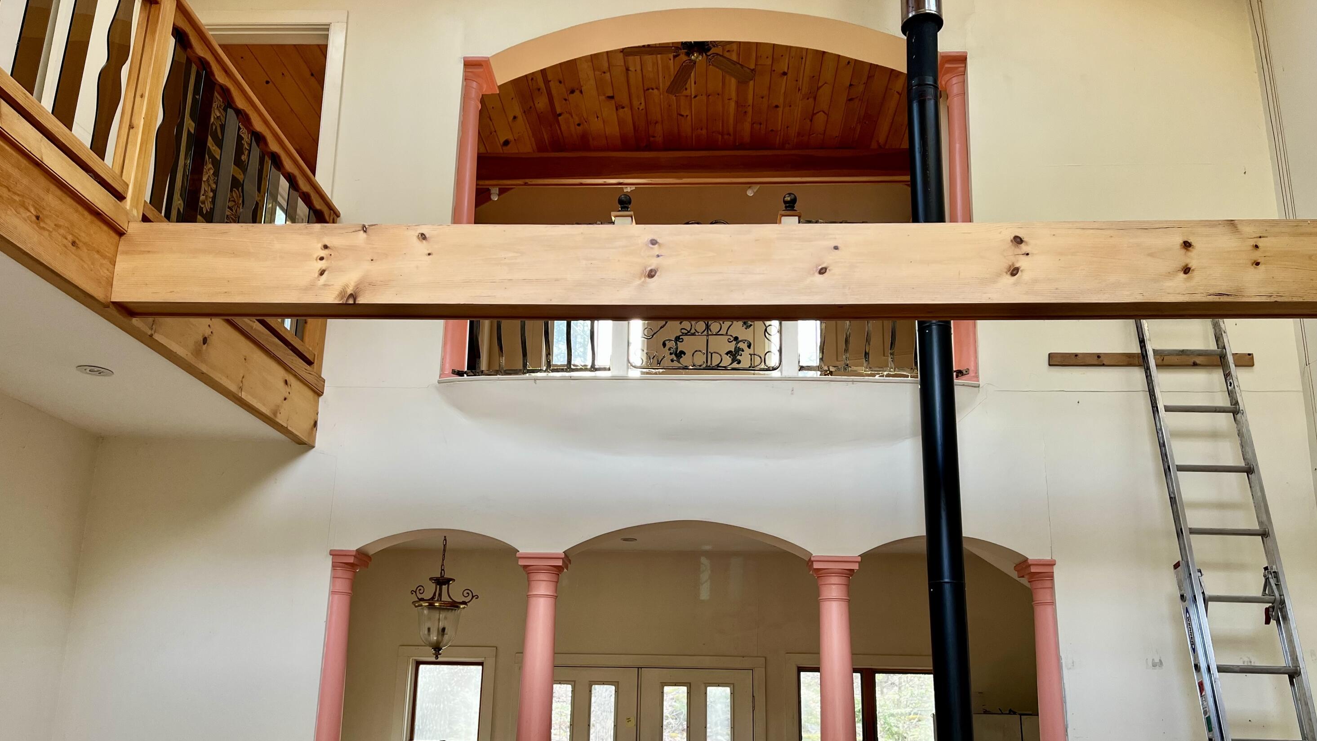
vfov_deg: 39.9
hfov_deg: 66.1
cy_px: 469
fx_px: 1013
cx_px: 667
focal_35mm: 29
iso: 80
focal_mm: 5.1
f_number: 1.6
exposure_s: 1/121
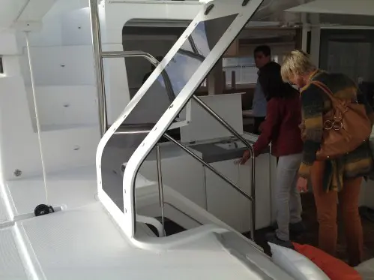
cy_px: 140
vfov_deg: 40.6
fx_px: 378
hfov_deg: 52.7
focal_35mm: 35
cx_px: 187
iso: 80
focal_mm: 4.28
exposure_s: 1/864
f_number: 2.4
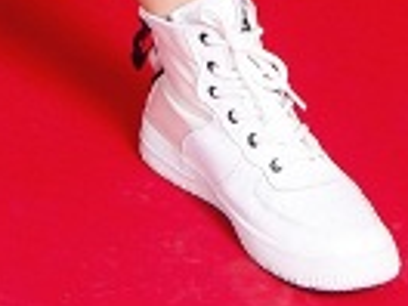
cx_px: -102
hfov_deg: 7.5
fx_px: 3088
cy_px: -930
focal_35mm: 262
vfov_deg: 5.1
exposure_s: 1/200
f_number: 6.3
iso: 160
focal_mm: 40
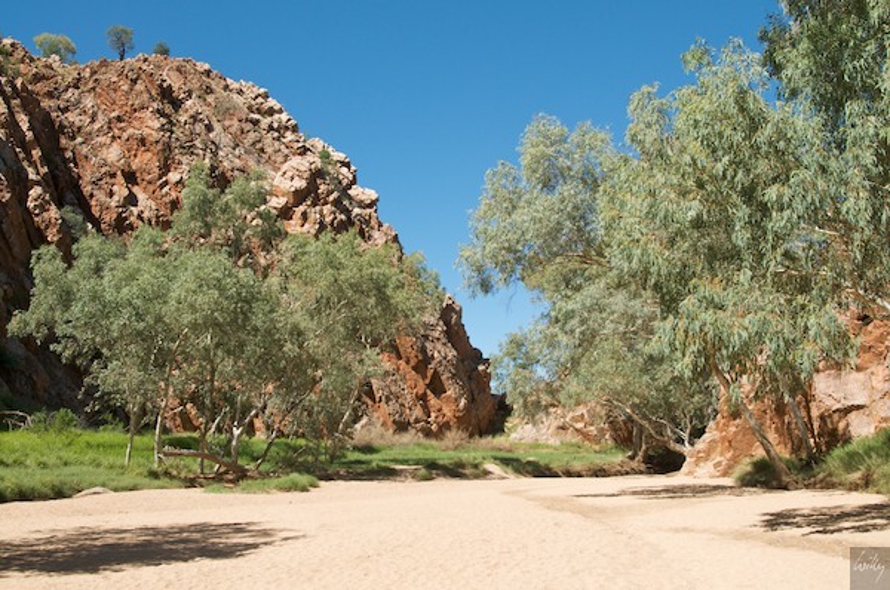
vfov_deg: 36.8
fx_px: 889
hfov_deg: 53.2
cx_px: 445
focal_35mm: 36
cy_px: 295
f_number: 10
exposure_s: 1/400
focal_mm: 24
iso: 320
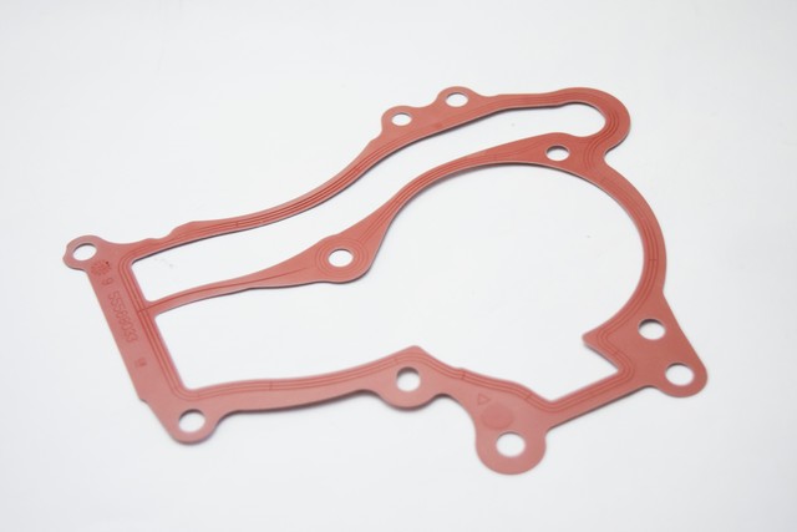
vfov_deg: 22.6
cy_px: 266
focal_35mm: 60
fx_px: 1329
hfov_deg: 33.4
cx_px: 398
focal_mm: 40
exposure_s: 1/60
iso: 1250
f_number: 4.8
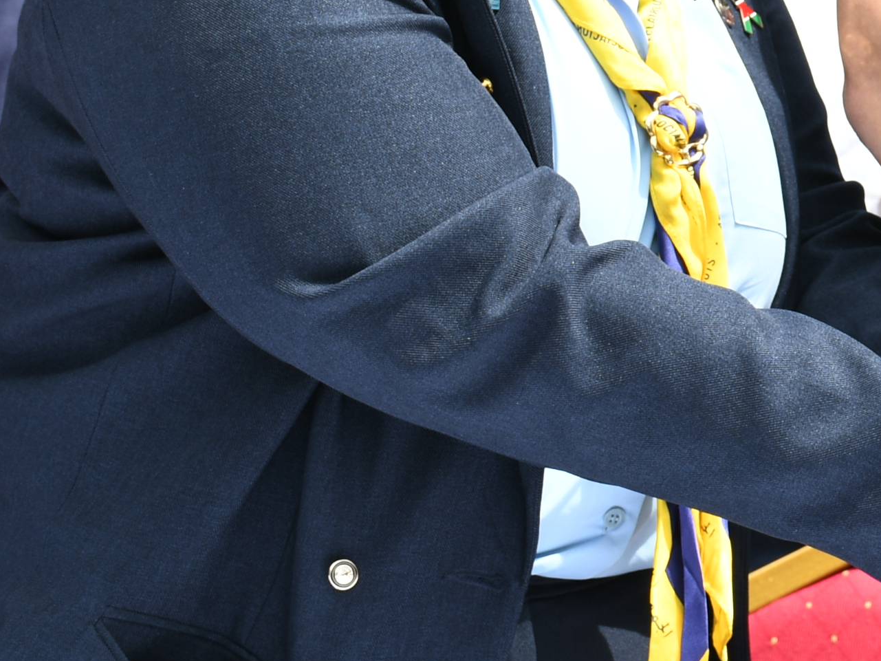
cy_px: -100
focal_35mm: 188
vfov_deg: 7.8
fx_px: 4785
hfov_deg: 10.2
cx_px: 1358
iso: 100
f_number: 7.1
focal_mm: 40
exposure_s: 1/100
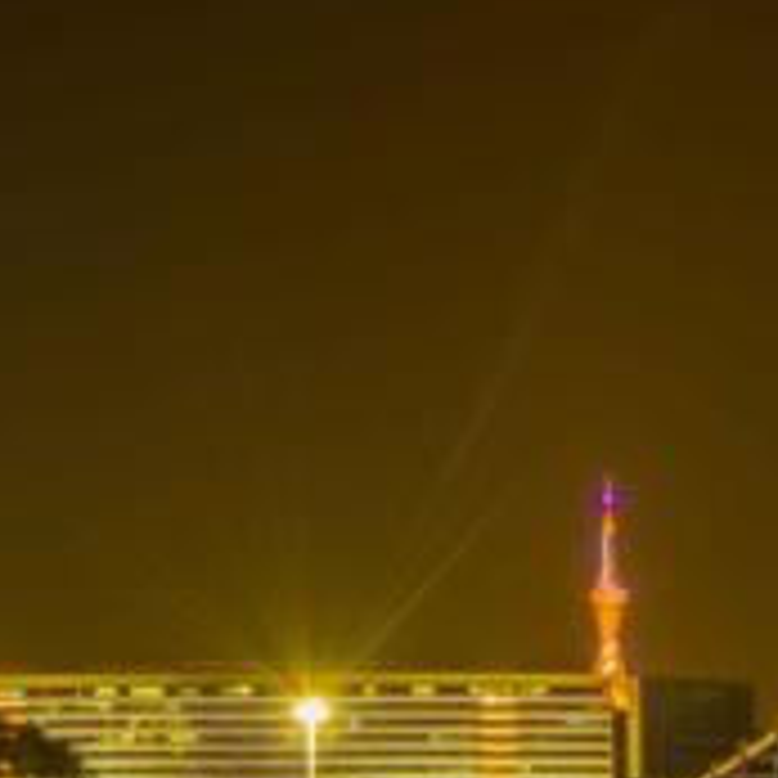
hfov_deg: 12.9
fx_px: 3433
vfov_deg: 12.8
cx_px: 504
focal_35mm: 135
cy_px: 693
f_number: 20
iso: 50
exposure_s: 30
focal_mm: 55
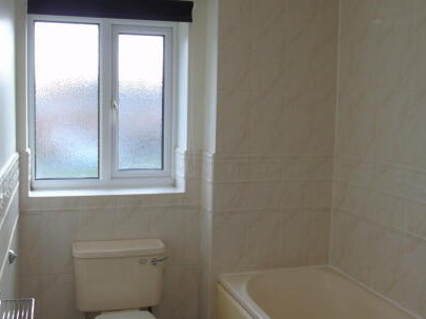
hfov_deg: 51.0
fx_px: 443
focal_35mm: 36
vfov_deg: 39.5
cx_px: 168
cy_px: 141
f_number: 3.4
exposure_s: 1/30
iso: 100
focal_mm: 4.4
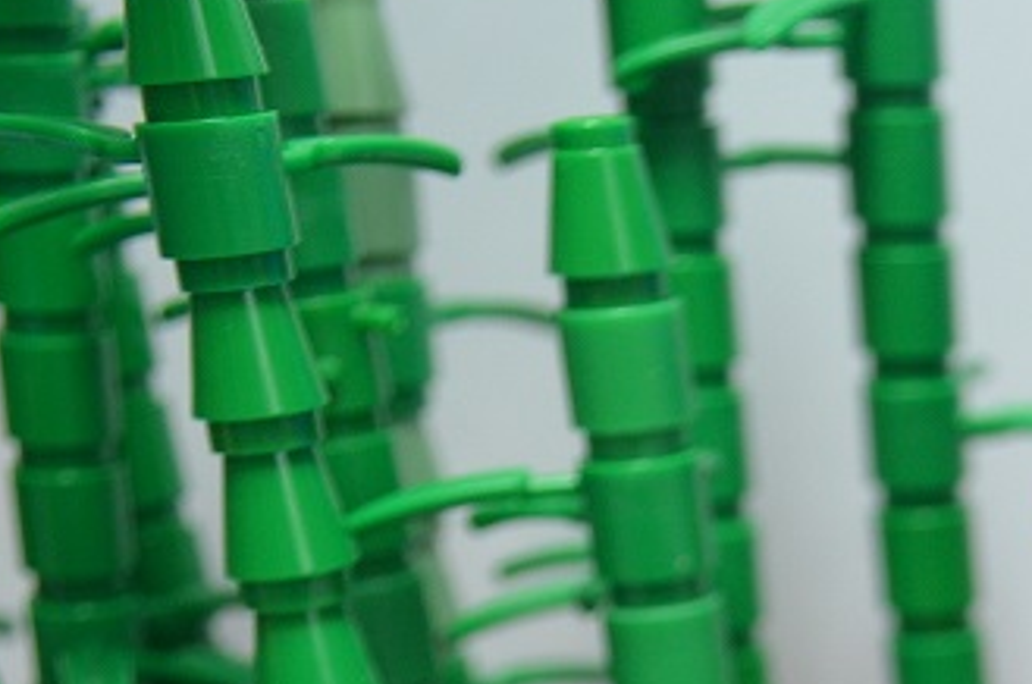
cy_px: 1082
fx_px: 2890
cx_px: 1597
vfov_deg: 12.7
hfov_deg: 17.9
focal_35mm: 101
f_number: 4
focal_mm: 18
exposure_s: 1/60
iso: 400
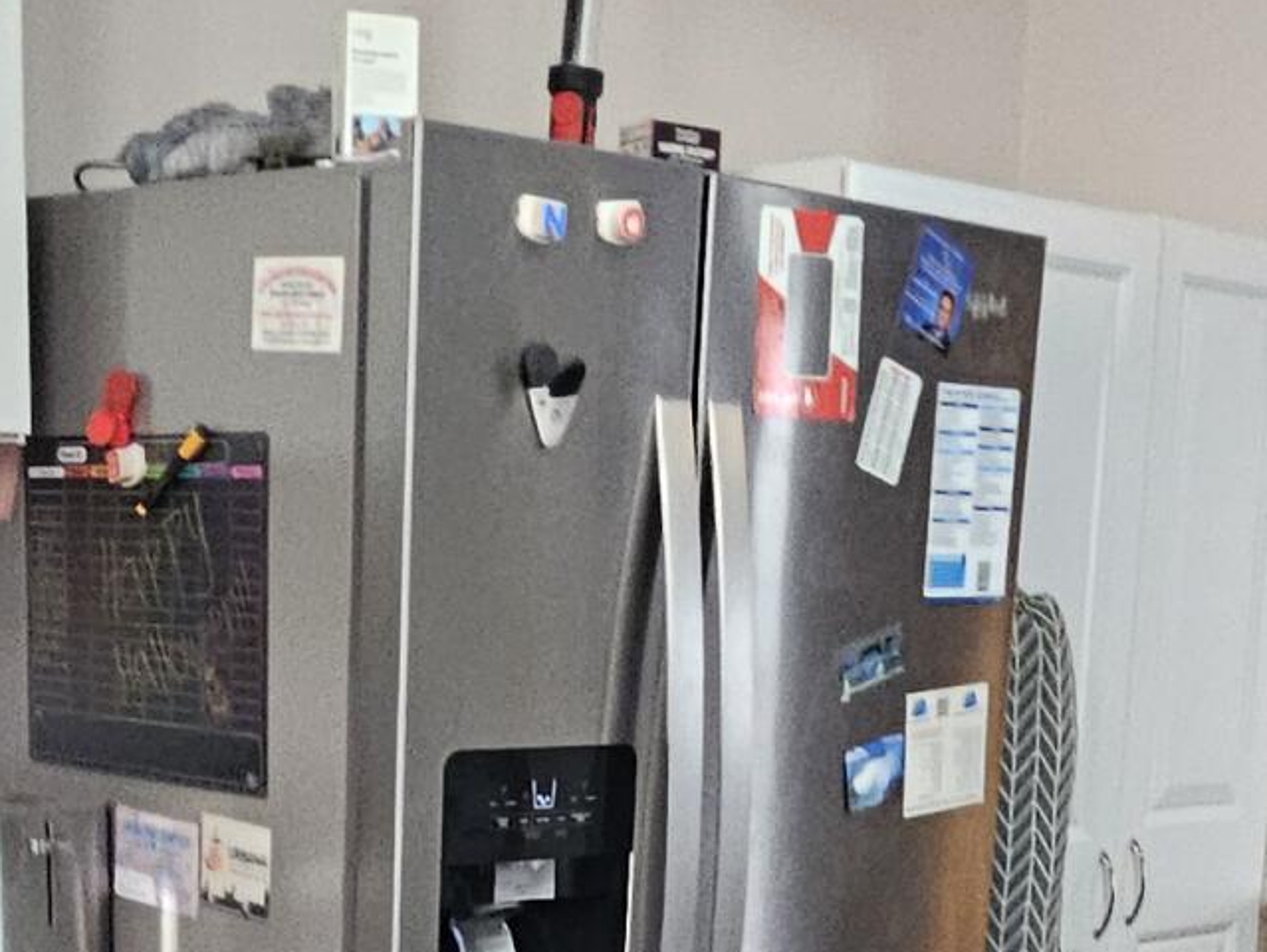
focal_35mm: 61
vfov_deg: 22.4
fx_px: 2234
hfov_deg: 31.7
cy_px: 1103
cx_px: 656
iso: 320
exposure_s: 1/40
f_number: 2.2
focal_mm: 2.2
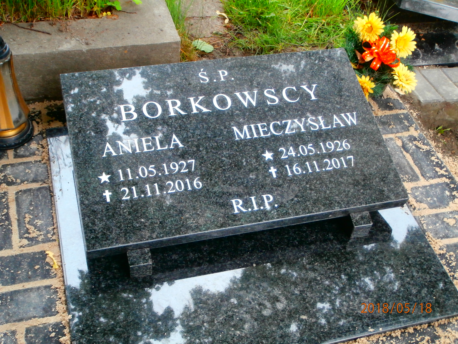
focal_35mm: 47
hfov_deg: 40.4
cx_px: 229
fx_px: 622
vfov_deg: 30.9
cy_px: 172
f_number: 4.2
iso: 200
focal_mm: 8.29
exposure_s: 1/40
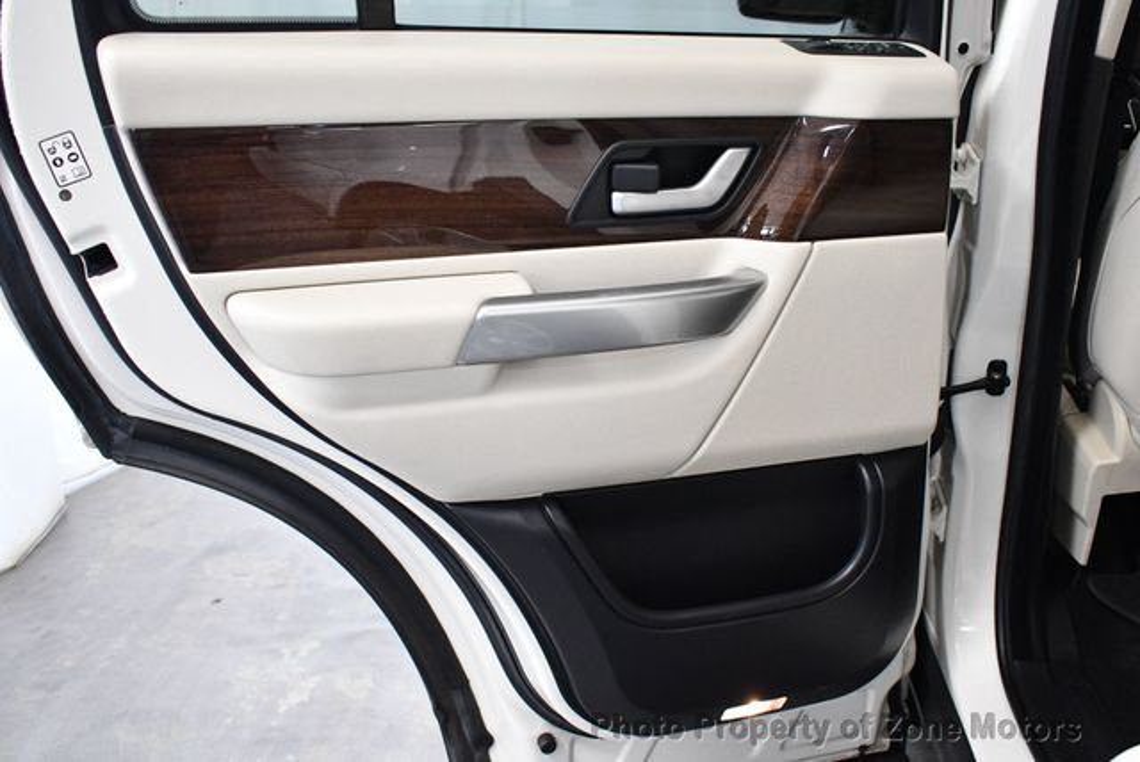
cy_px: 381
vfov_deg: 36.9
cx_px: 570
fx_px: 1141
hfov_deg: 53.1
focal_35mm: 36
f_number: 3.5
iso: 2000
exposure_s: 1/125
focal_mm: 18
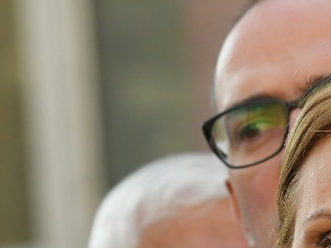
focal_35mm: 710
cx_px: 375
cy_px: 466
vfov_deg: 2.1
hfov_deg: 2.8
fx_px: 6792
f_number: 5.6
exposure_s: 1/640
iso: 1000
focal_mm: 150
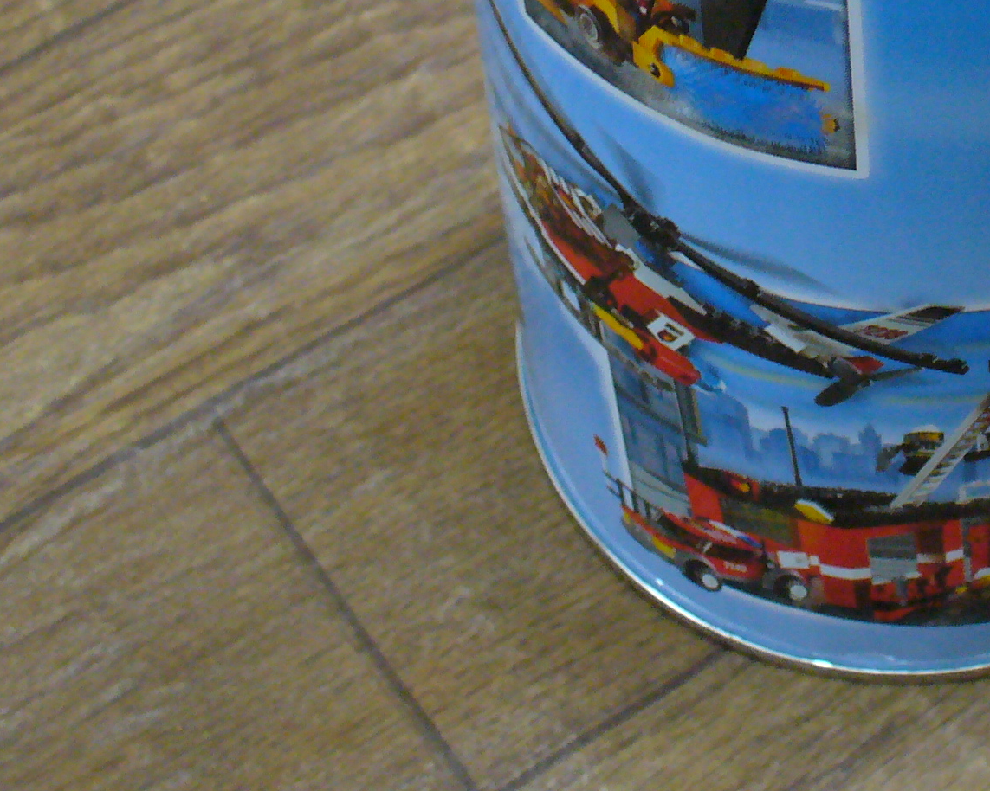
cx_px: 973
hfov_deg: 20.8
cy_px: -120
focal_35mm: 89
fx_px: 2607
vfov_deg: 16.6
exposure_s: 1/15
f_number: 2.8
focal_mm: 6.1
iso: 200
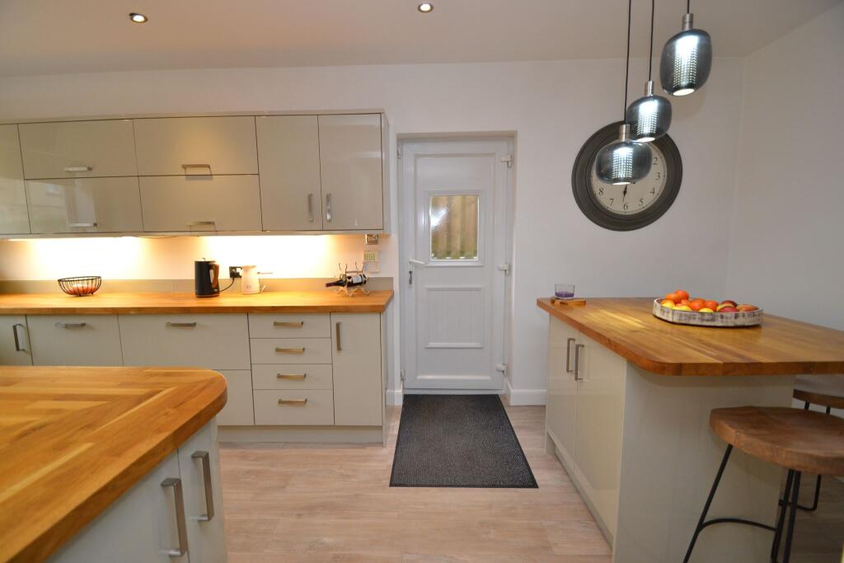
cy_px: 282
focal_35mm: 15
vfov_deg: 77.3
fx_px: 352
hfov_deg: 100.4
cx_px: 422
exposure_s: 1/60
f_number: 3.5
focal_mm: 10
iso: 720
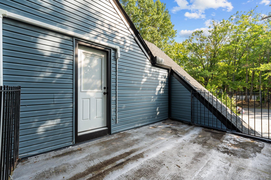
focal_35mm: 14
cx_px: 136
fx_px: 105
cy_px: 90
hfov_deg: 104.3
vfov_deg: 81.2
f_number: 10
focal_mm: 14
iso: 400
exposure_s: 1/80
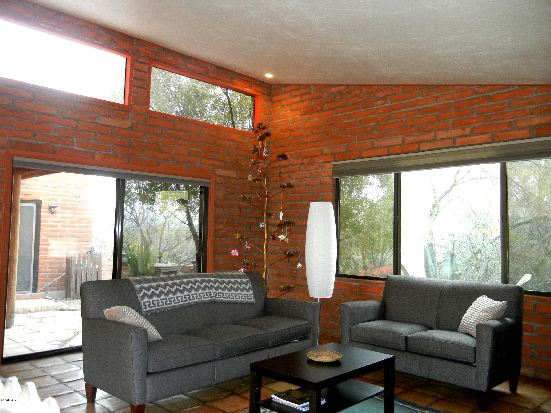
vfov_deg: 46.8
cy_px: 206
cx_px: 276
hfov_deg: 60.0
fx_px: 478
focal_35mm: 30
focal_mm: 5.4
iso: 542
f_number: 3.5
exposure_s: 1/30
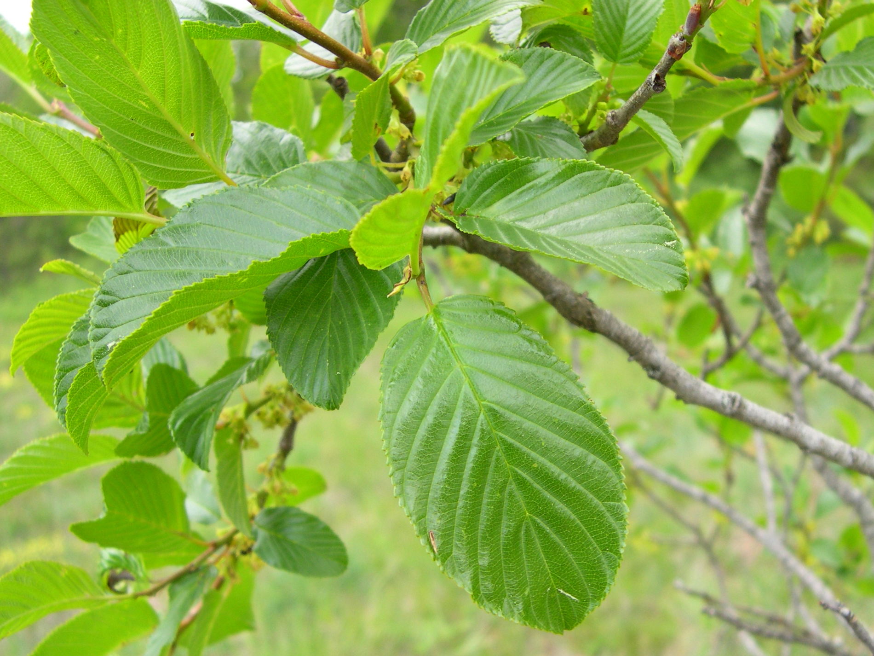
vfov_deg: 37.7
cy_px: 328
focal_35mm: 38
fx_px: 959
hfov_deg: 49.0
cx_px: 437
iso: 100
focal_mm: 8
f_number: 2.8
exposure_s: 1/254
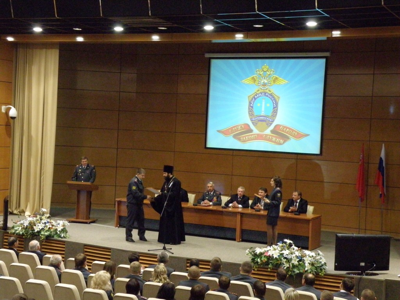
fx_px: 740
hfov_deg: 30.3
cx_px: 200
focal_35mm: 64
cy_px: 150
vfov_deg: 22.9
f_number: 3.6
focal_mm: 11.46
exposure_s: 1/40
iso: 800
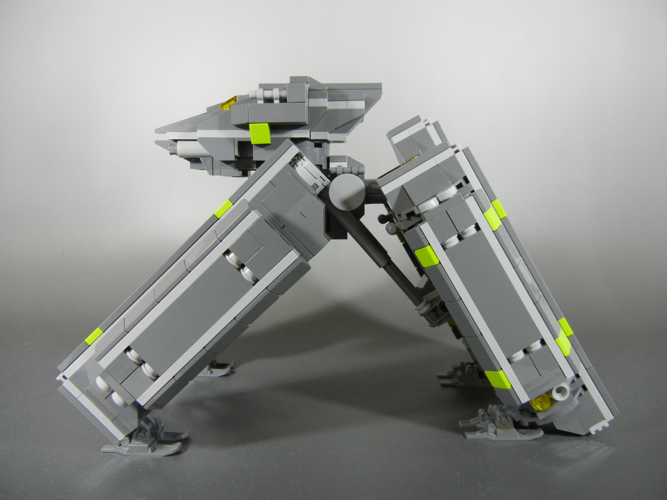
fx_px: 578
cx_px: 334
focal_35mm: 30
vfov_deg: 46.8
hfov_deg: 60.0
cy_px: 250
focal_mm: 5.4
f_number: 3.5
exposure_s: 1/36.2
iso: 400
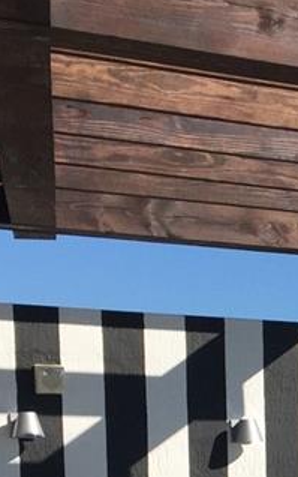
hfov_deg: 10.6
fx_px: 1506
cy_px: 656
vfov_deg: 16.7
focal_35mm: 116
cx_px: 550
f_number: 2.2
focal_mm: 4.15
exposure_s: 1/3300
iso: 32
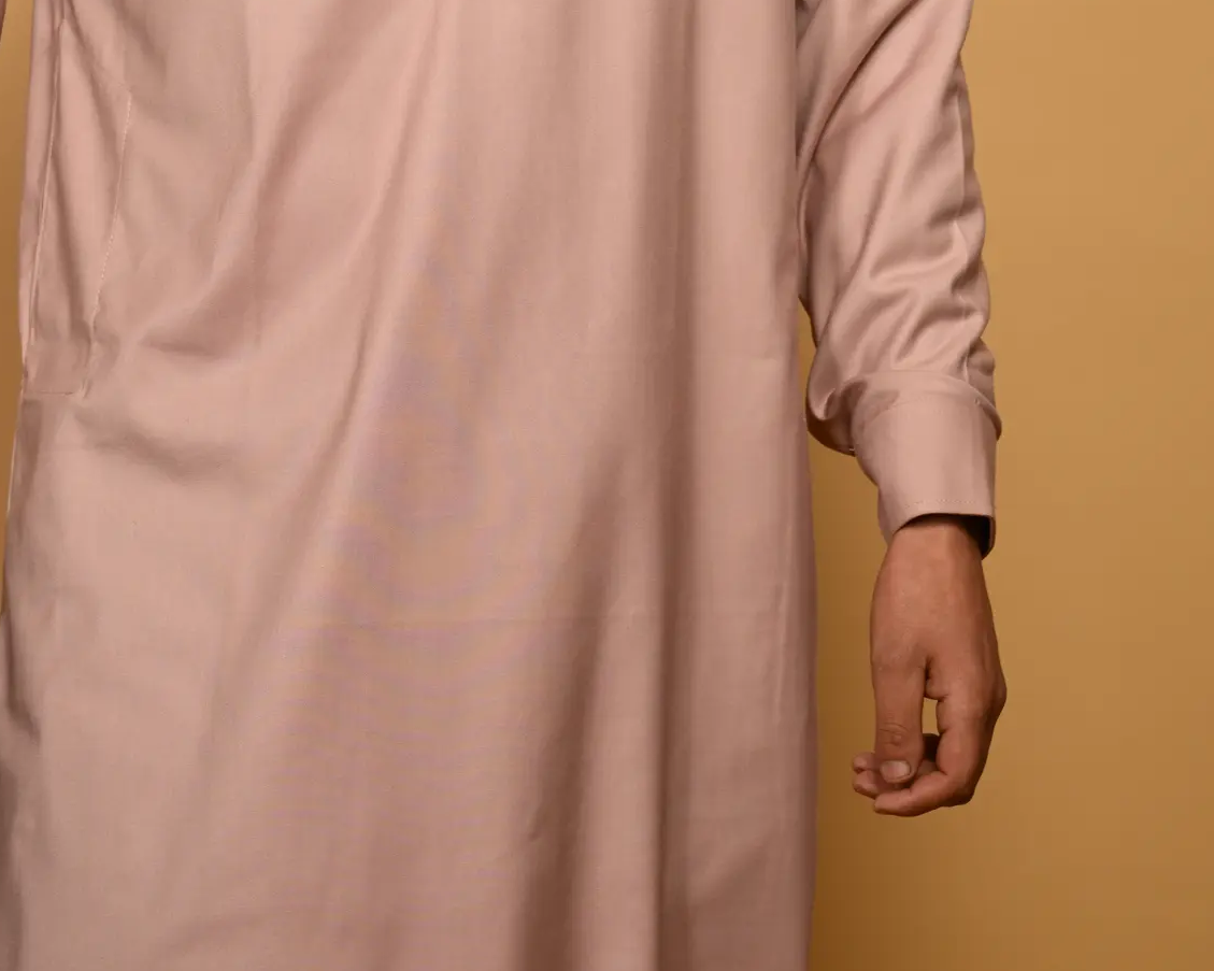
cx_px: 469
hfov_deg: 13.6
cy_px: -155
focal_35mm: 142
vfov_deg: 10.7
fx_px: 5102
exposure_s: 1/200
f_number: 7.1
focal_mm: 67
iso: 125
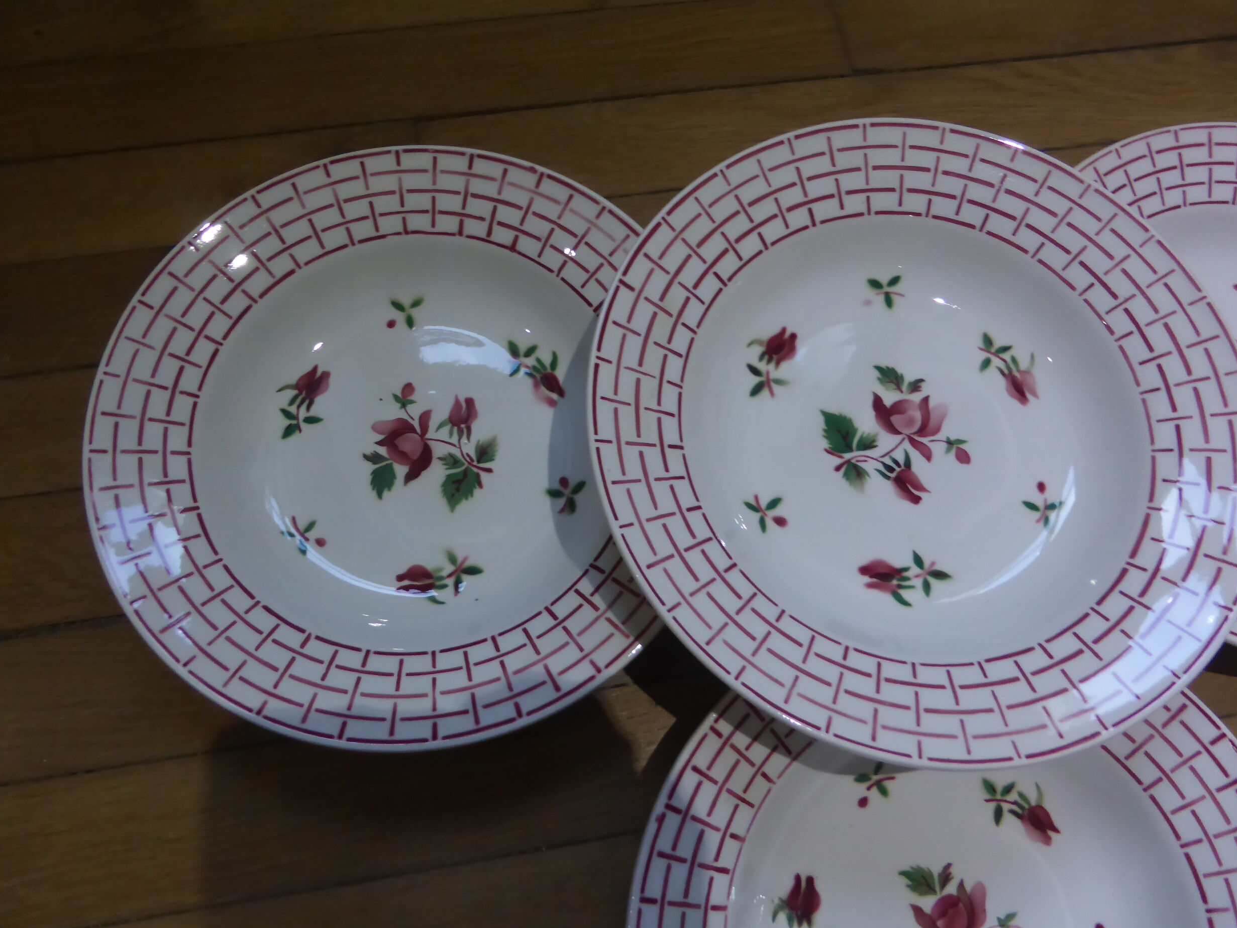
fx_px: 929
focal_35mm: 26
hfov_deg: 67.3
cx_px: 631
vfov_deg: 53.0
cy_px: 450
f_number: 3.3
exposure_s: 1/40
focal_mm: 4.3
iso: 400
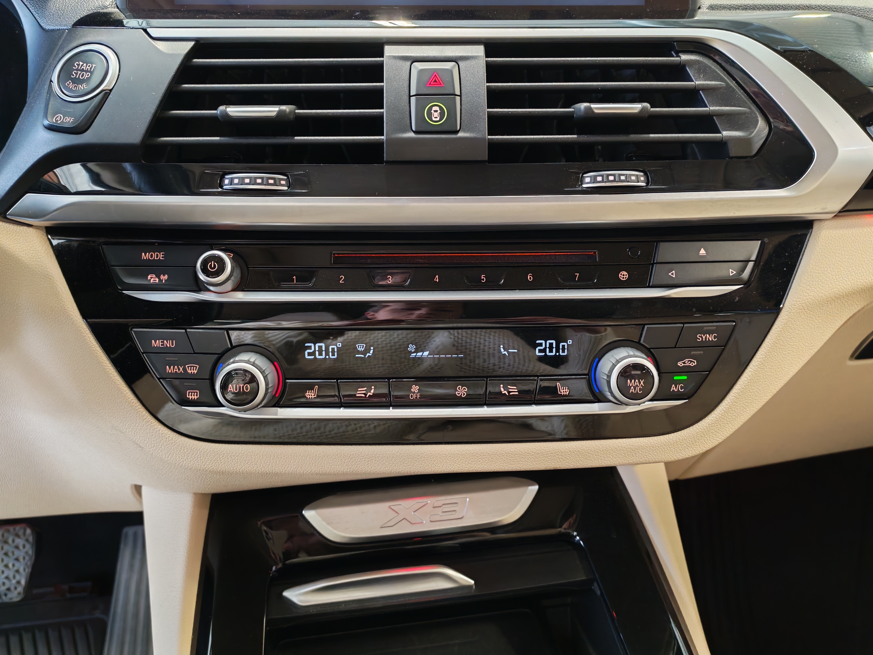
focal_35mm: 31
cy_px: 328
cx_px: 436
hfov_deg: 58.4
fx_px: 782
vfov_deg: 45.4
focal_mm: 6.12
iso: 1122
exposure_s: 1/50
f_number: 1.9
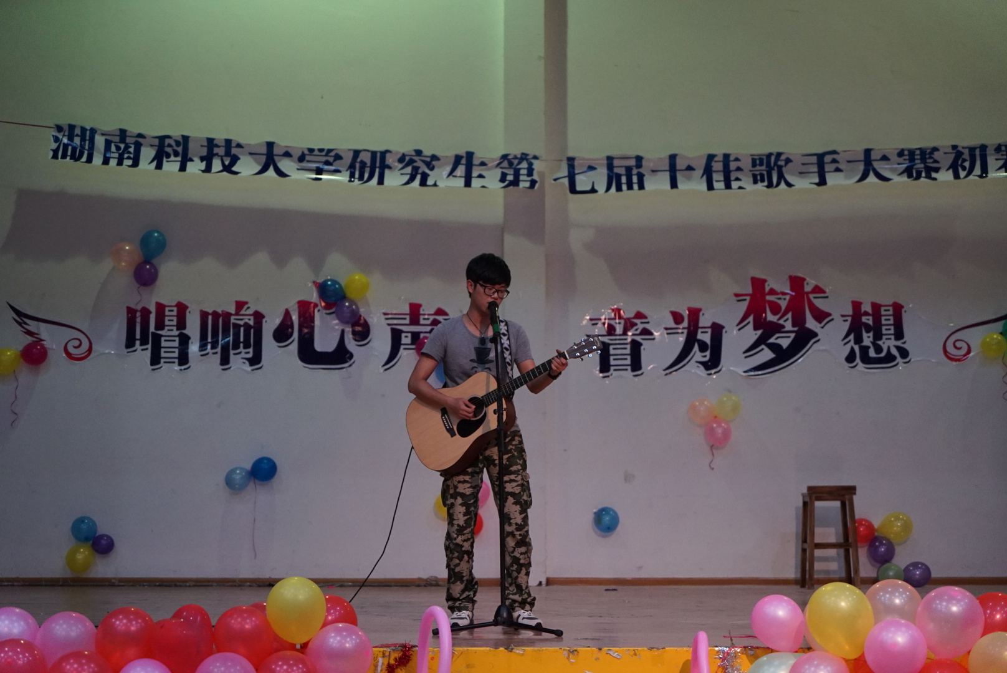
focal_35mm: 63
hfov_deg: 31.9
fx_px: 1763
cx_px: 504
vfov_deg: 21.6
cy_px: 336
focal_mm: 63
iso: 5000
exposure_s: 1/160
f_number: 4
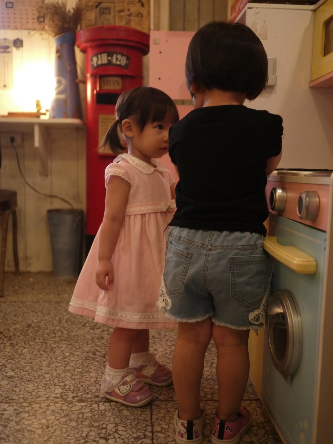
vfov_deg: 46.8
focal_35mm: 40
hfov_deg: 36.0
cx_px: 166
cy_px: 222
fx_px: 513
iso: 800
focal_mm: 20
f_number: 1.7
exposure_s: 1/20
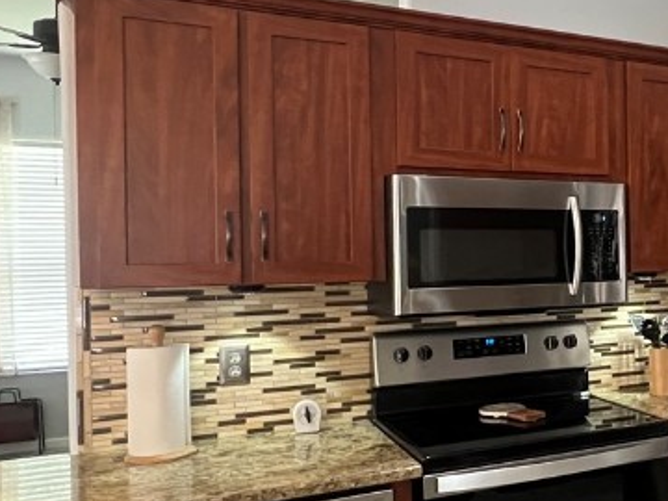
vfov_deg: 38.7
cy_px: 262
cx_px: 657
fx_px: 714
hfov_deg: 43.5
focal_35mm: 37
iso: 640
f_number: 1.8
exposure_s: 1/60
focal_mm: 1.57
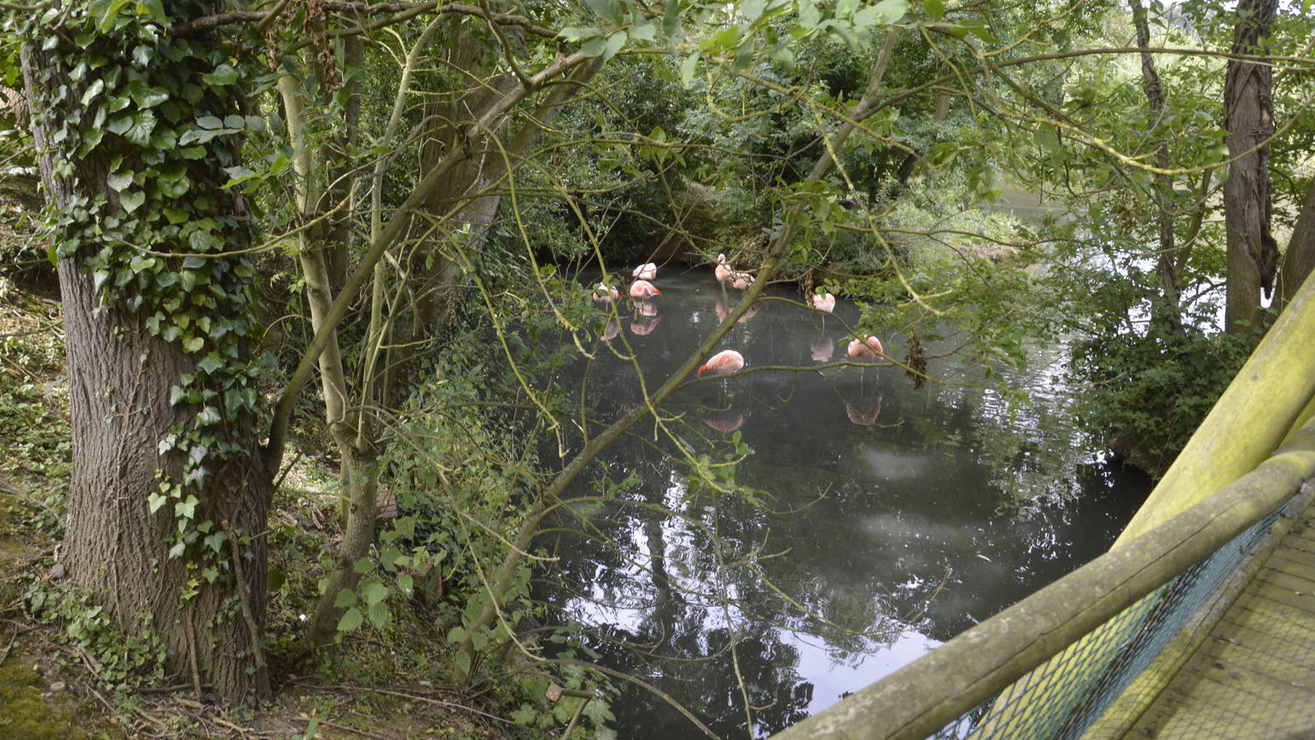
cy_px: 299
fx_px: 907
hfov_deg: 71.9
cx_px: 675
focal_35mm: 26
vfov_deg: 44.2
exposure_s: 1/100
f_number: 5
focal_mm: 16
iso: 400
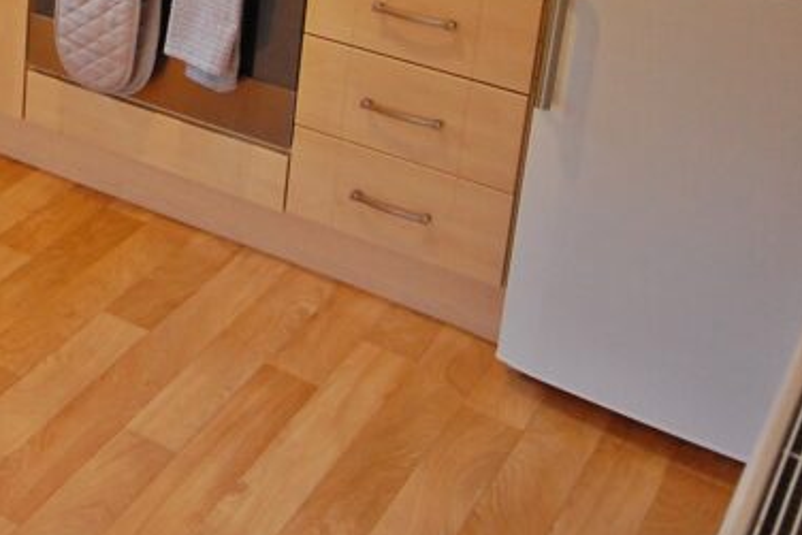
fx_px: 1493
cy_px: -130
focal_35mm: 67
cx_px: -158
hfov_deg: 26.7
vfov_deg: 19.0
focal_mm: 14
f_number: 4.8
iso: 800
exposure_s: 1/40
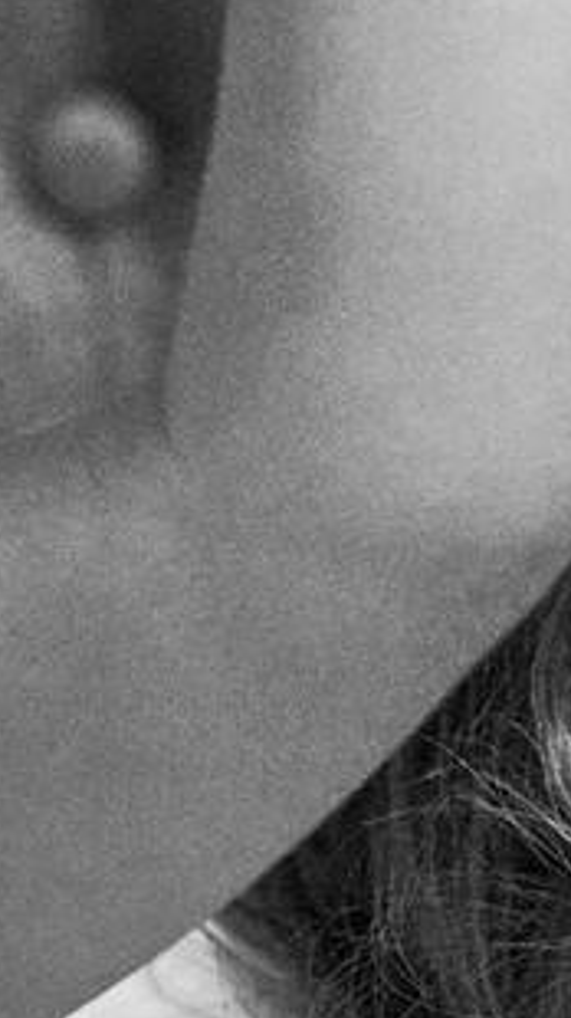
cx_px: -322
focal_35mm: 257
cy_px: -169
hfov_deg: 4.7
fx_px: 6929
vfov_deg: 8.3
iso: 2500
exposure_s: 1/50
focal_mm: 40
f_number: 3.5
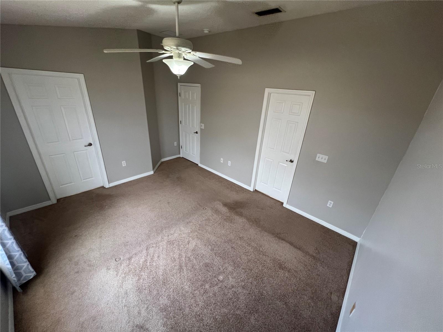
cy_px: 166
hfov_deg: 106.2
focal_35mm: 13
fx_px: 166
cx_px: 222
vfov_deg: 89.9
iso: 200
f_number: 1.8
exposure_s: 1/120
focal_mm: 1.57
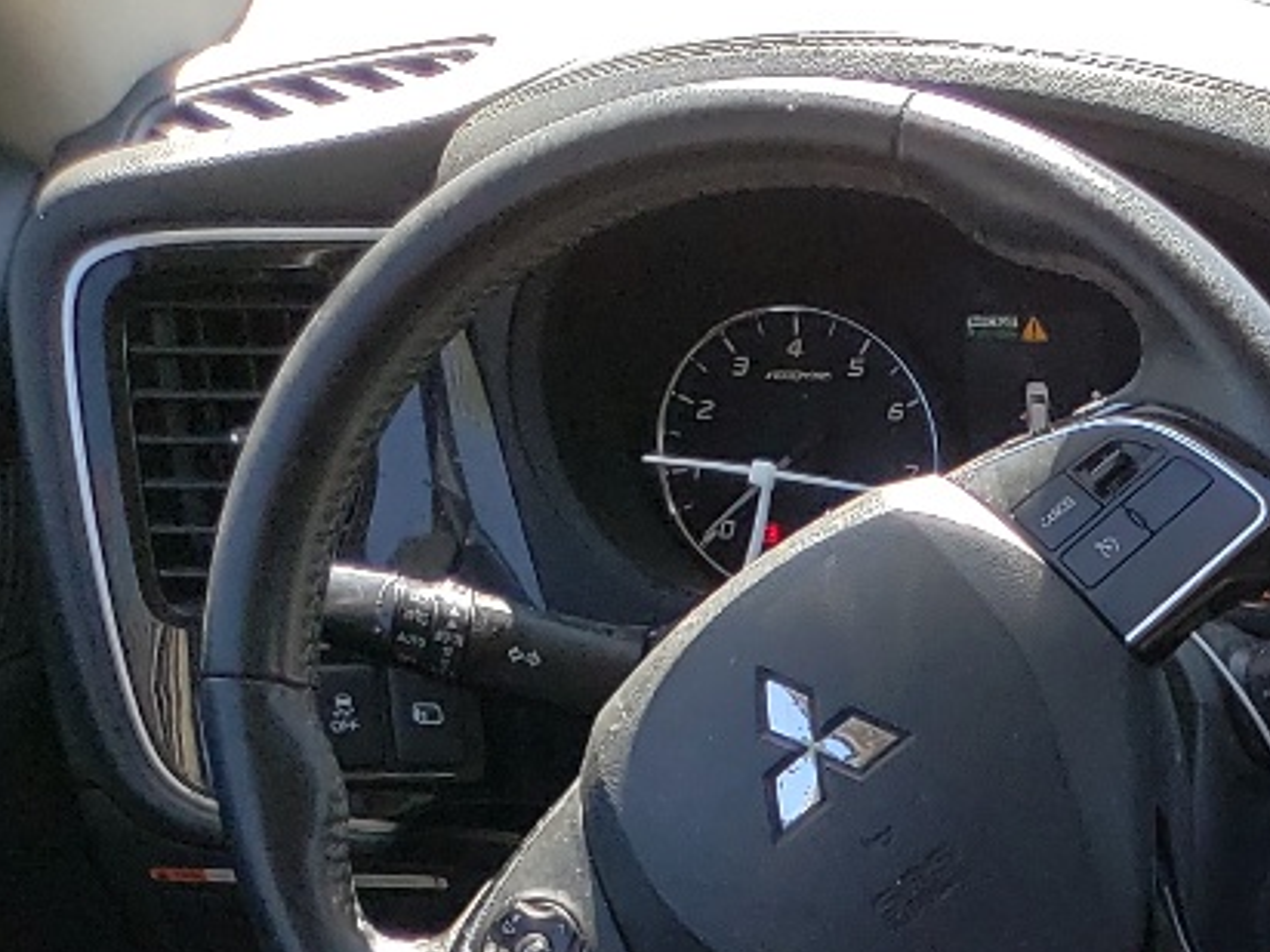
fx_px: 3706
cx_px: 2010
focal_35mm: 101
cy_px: 1710
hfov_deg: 17.2
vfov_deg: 13.2
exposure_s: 1/417
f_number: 1.5
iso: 50
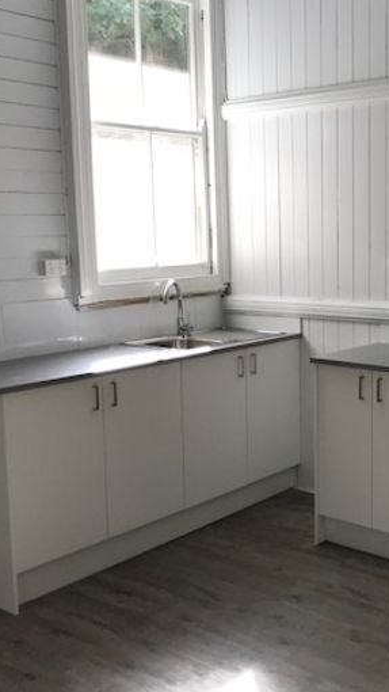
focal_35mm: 44
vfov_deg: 46.4
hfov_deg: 26.5
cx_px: 320
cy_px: 330
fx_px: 807
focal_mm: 3.99
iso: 32
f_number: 1.8
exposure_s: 1/100
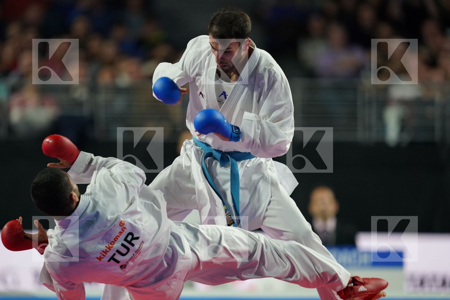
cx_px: 225
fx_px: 5000
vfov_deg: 3.4
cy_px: 150
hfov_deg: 5.2
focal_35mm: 400
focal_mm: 400
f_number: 2.8
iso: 2000
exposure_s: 1/1000
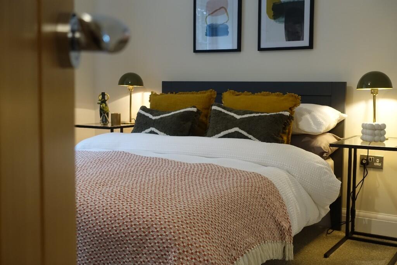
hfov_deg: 44.5
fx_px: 485
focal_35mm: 44
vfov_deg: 30.5
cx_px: 198
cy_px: 132
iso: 500
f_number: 2.8
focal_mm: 16.17
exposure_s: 1/50
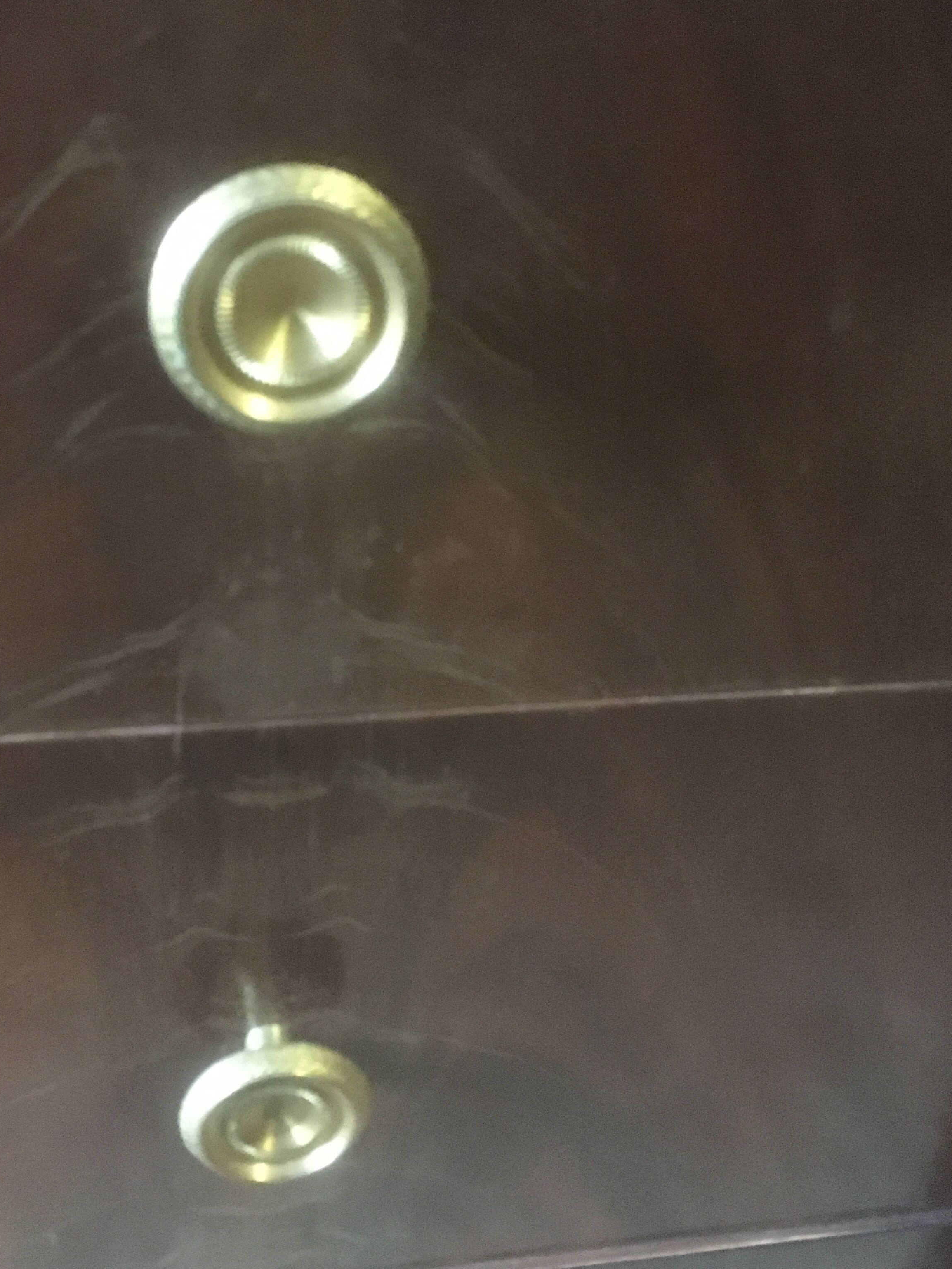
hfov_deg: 37.5
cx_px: 347
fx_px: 1393
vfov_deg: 48.9
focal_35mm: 38
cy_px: 592
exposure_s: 1/17
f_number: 2.2
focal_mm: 4.15
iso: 1000
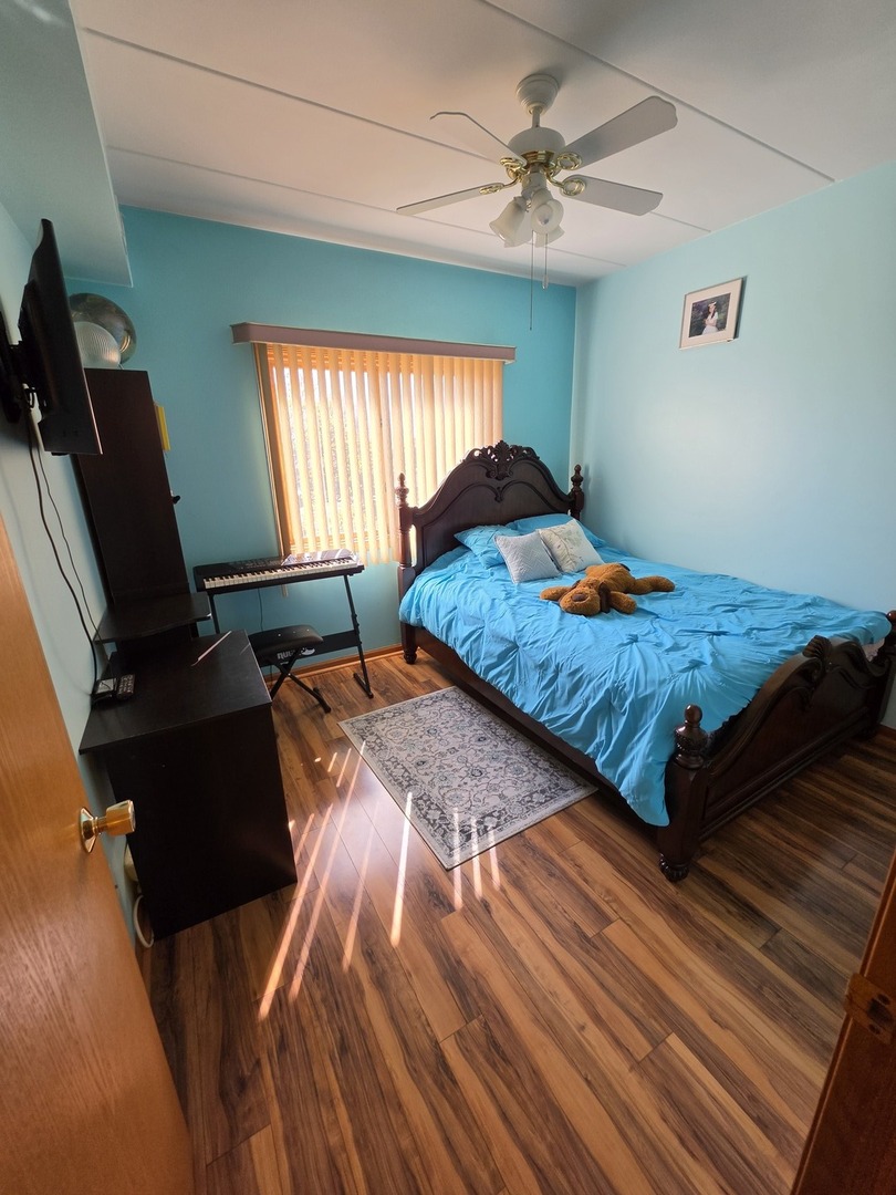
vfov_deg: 106.2
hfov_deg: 89.9
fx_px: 449
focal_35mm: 13
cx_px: 448
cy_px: 598
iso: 50
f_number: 1.9
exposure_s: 1/120
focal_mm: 2.2
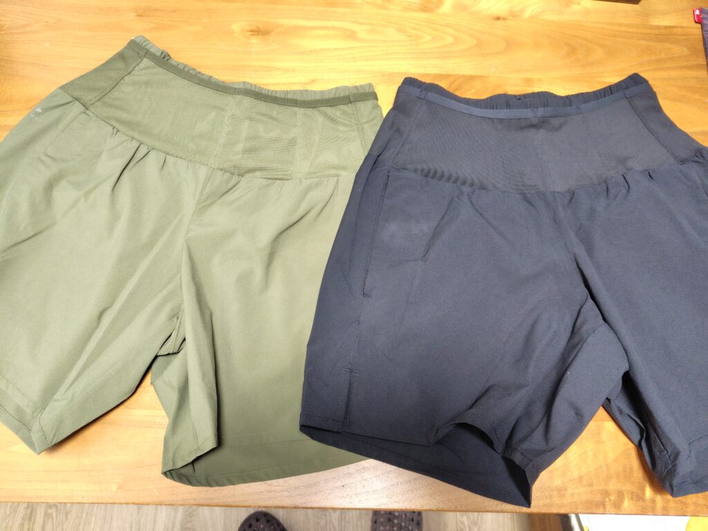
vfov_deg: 58.9
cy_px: 266
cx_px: 354
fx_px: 470
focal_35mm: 23
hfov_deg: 73.9
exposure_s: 1/60
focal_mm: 5.6
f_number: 1.9
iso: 807
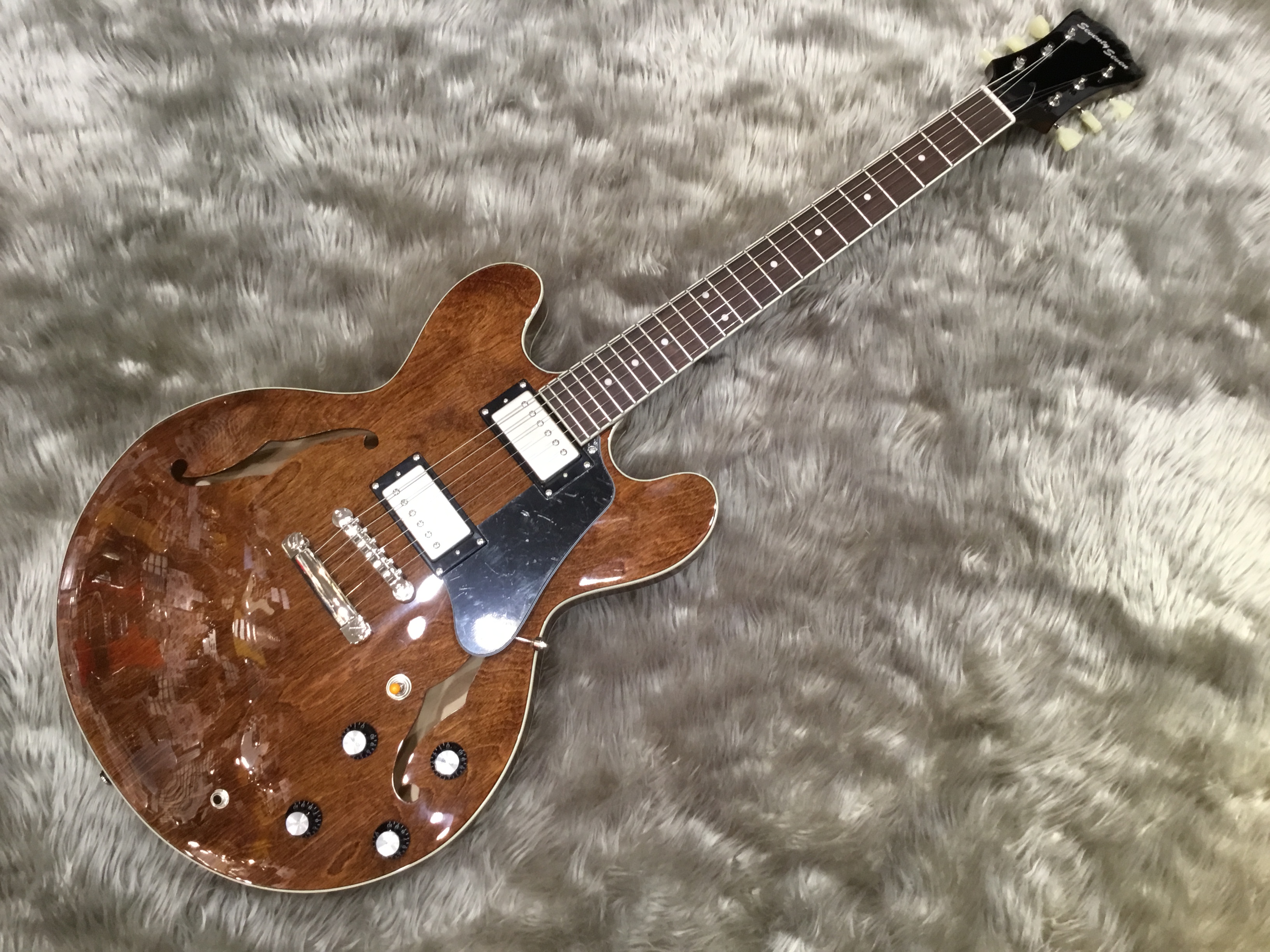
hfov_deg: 58.4
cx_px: 635
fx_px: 1137
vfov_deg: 45.4
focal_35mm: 31
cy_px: 476
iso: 80
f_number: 2.4
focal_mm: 3.3
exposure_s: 1/30
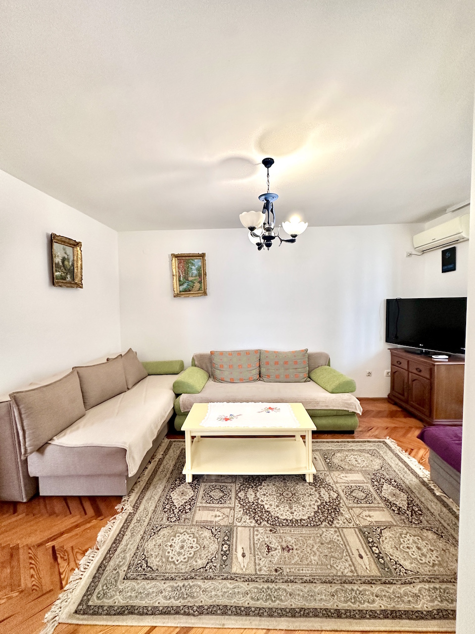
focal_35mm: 14
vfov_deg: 102.1
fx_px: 256
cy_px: 317
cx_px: 238
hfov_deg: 85.7
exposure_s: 1/99
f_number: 2.2
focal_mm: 2.22
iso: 200
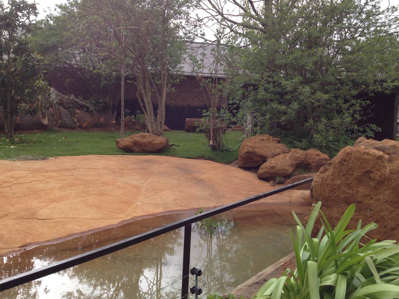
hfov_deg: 47.8
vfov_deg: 36.8
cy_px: 144
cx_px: 208
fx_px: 450
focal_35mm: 39
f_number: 2.4
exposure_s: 1/699
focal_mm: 4.28
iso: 50
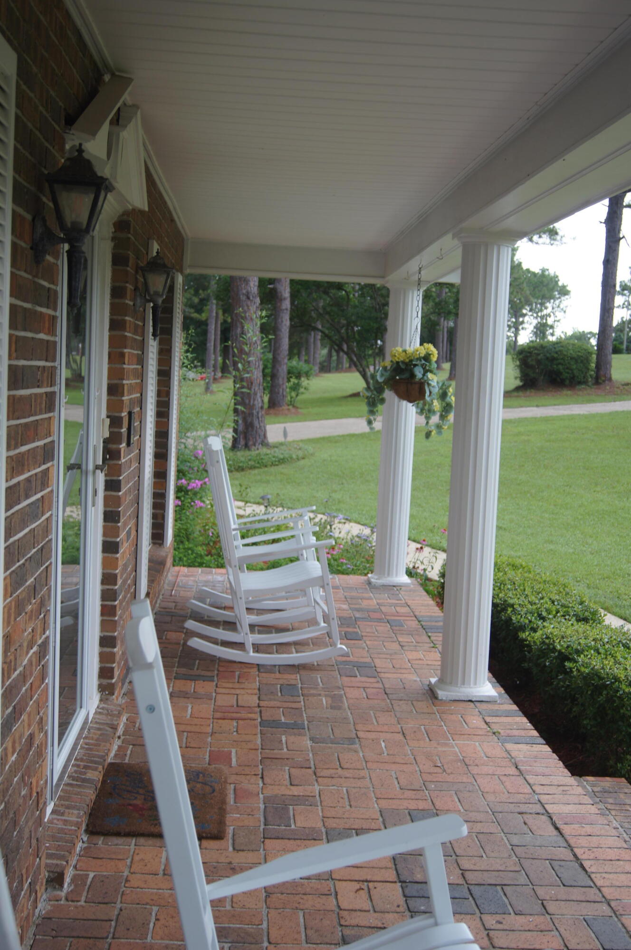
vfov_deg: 46.5
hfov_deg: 31.8
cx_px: 316
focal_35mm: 42
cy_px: 475
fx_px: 1107
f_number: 5
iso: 100
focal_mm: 28
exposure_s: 1/80
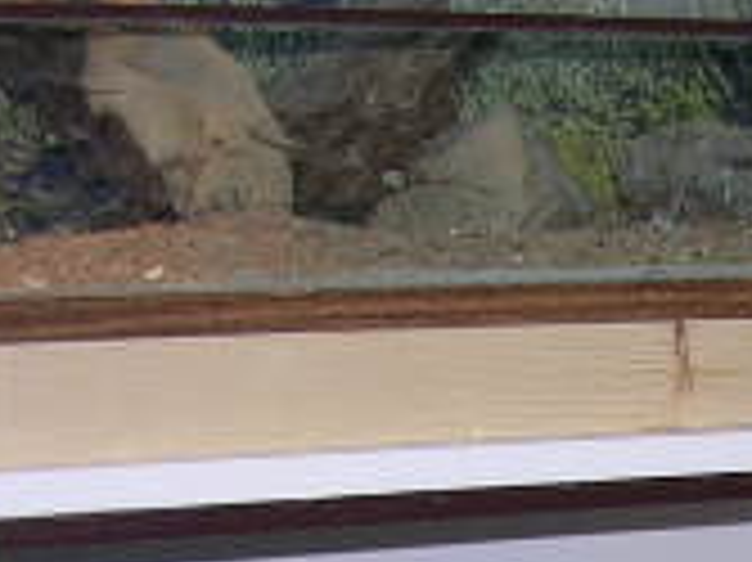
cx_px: 1315
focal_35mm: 146
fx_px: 3169
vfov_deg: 9.7
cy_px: 931
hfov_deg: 12.5
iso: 50
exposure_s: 1/60.1
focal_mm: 5.8
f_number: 2.8
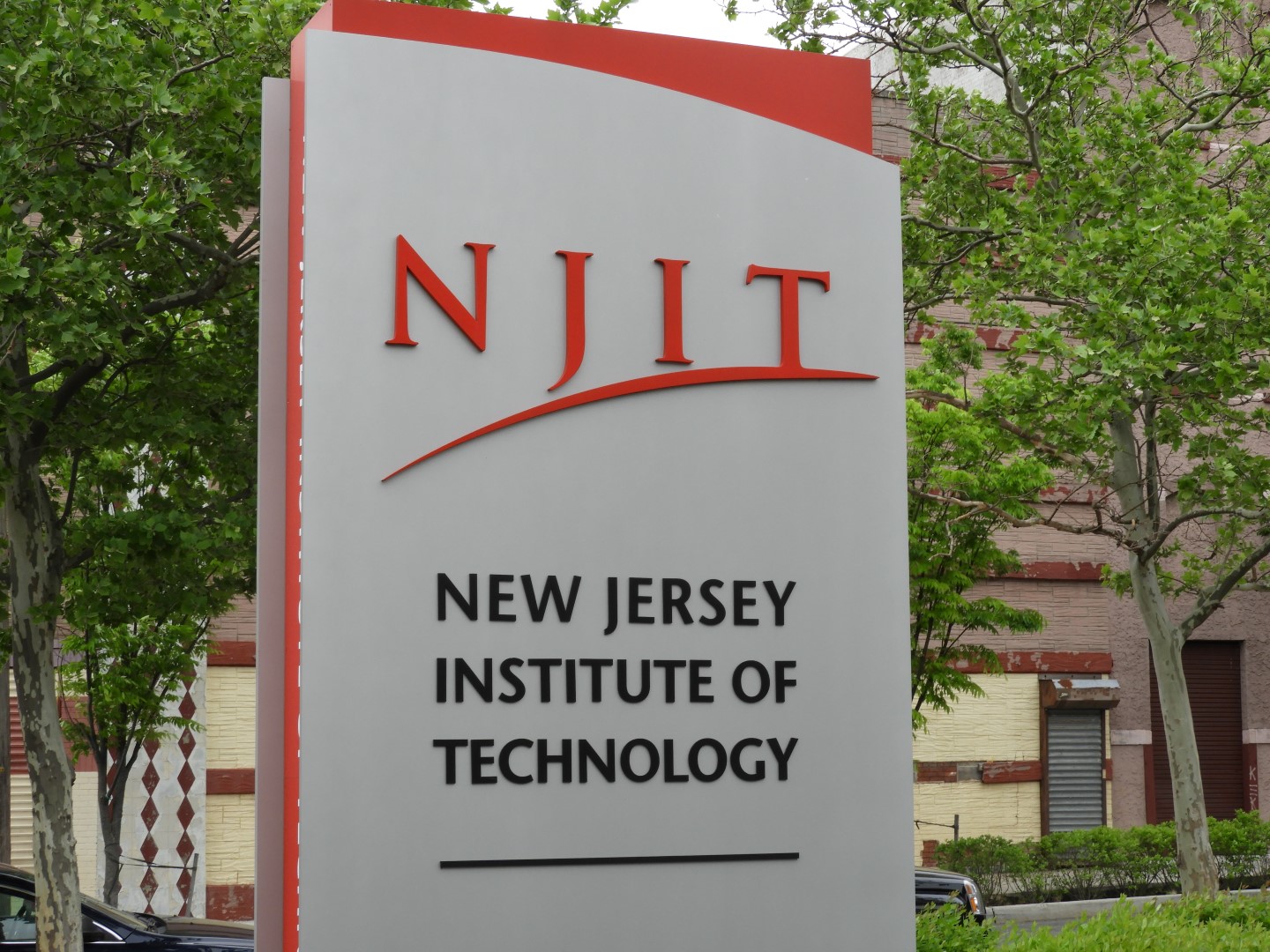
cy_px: 476
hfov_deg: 29.8
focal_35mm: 65
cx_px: 635
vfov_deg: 22.6
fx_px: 2385
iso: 100
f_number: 4.2
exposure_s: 1/320
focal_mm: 11.6
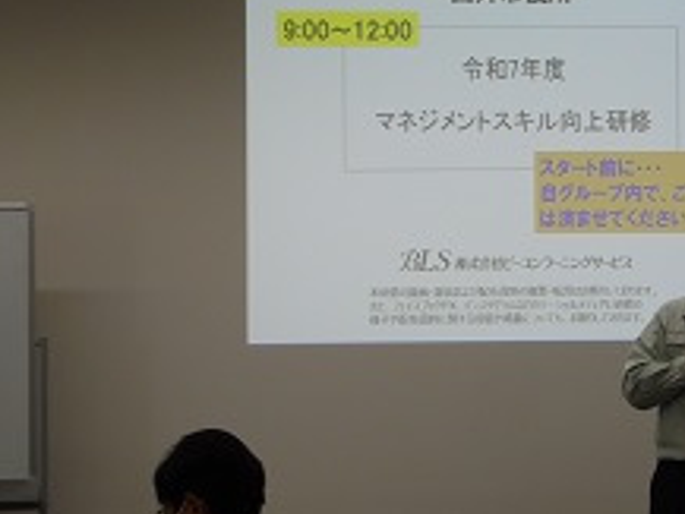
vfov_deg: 8.0
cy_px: 303
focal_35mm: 186
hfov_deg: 10.6
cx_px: 552
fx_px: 3683
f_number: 4.9
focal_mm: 20
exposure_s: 1/60
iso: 125
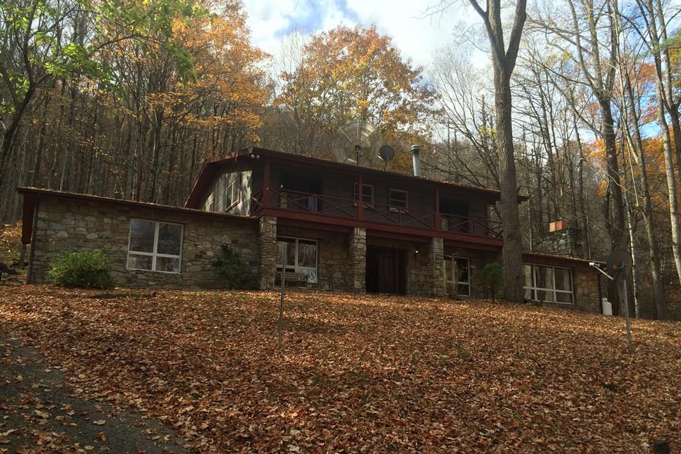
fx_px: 586
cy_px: 243
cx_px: 332
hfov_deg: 60.3
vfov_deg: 42.3
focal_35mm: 31
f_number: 2.2
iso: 32
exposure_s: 1/760
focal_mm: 4.15
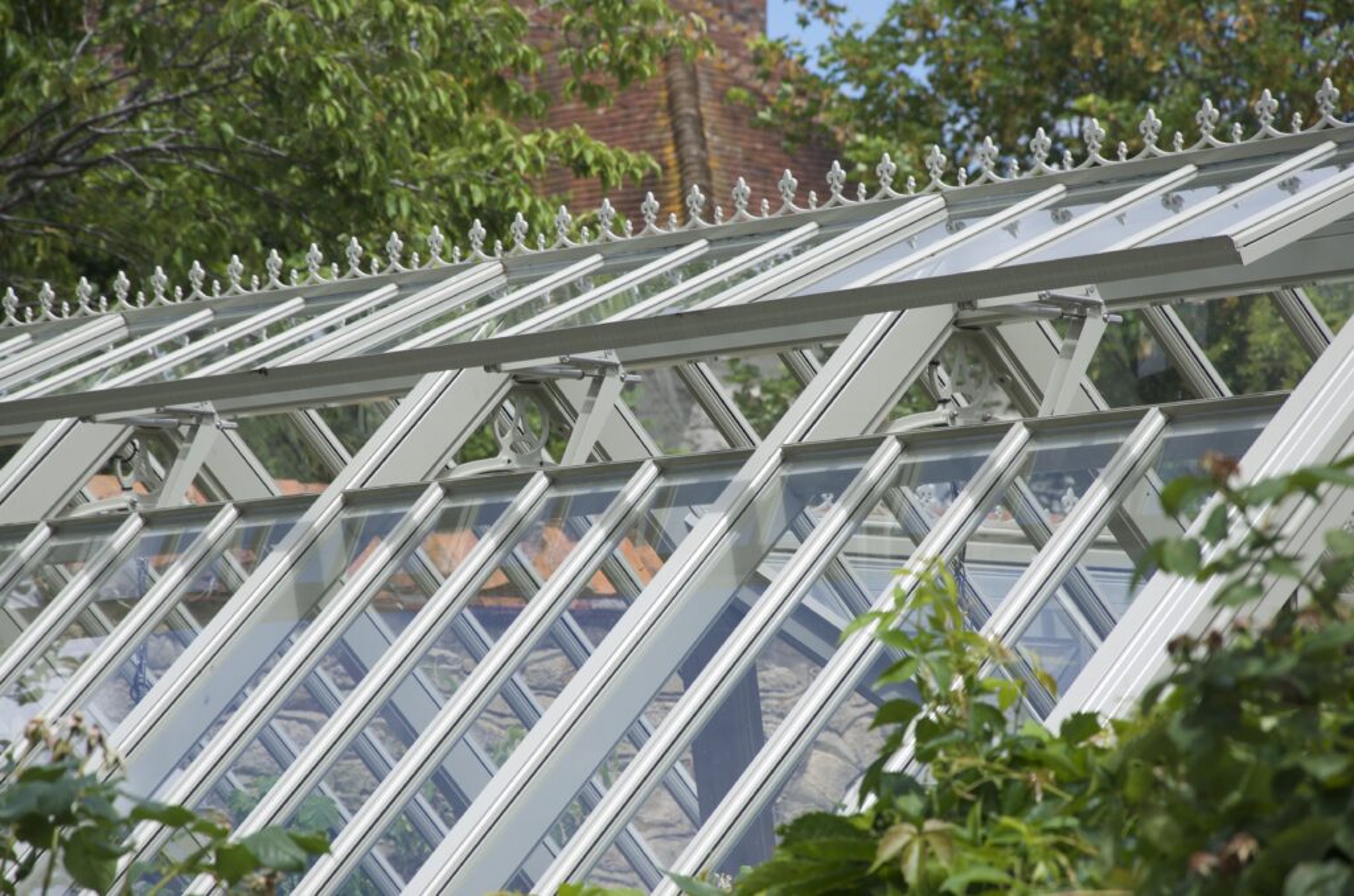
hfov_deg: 13.1
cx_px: 677
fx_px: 5911
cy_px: 448
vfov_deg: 8.7
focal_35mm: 158
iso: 100
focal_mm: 105
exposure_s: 1/250
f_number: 8
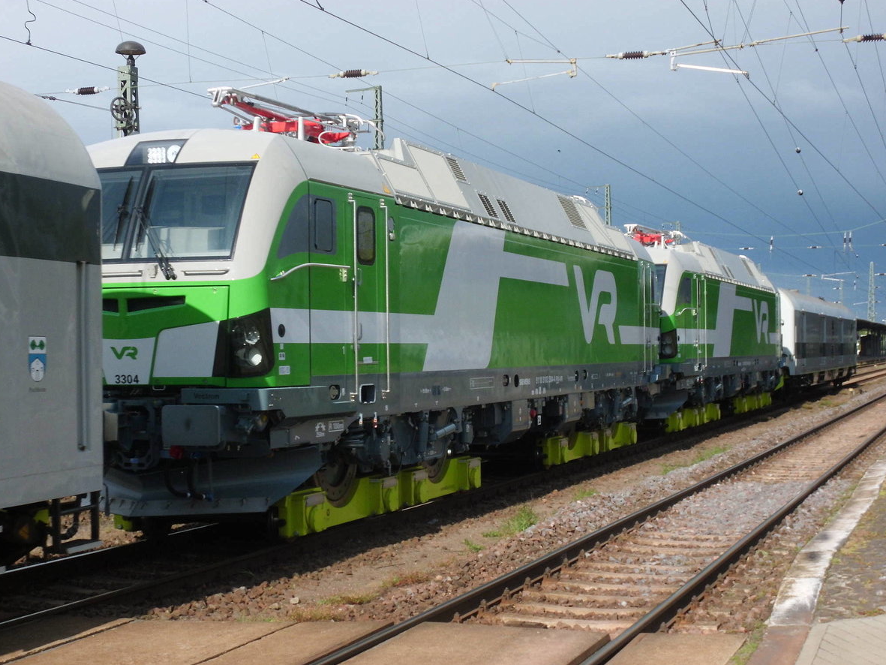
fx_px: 1638
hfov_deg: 30.3
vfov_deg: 22.9
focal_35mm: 64
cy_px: 329
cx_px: 441
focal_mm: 11.2
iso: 100
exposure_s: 1/469
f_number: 5.1
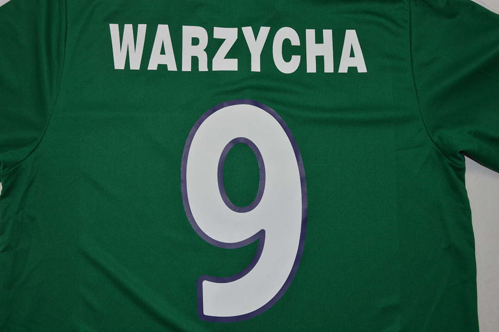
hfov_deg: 51.3
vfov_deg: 35.4
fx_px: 519
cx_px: 250
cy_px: 166
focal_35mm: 38
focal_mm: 25
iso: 400
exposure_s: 1/200
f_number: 13
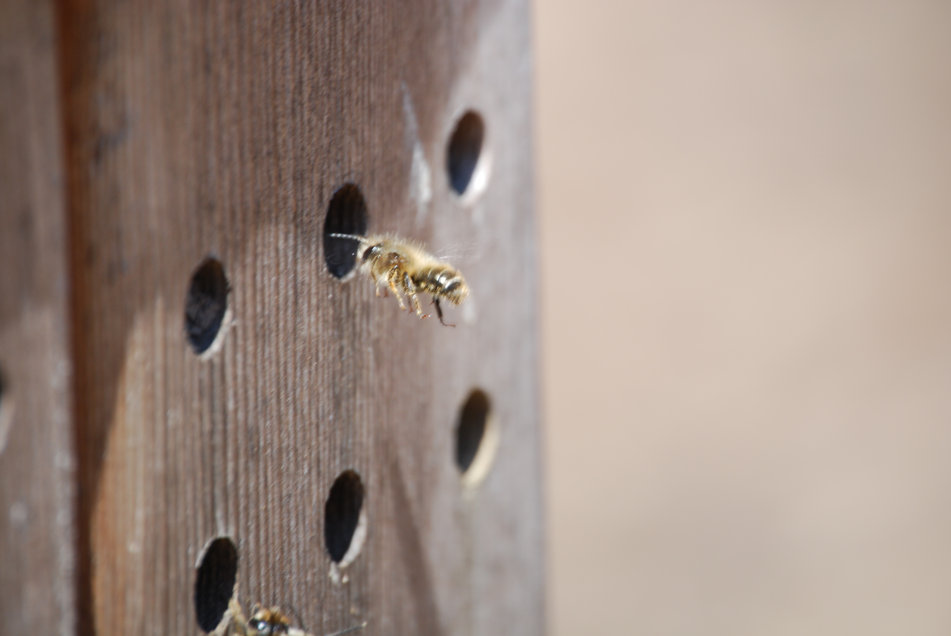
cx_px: 476
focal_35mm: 300
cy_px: 318
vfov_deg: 4.6
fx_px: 7934
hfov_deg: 6.9
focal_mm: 200
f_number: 8
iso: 200
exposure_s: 1/125
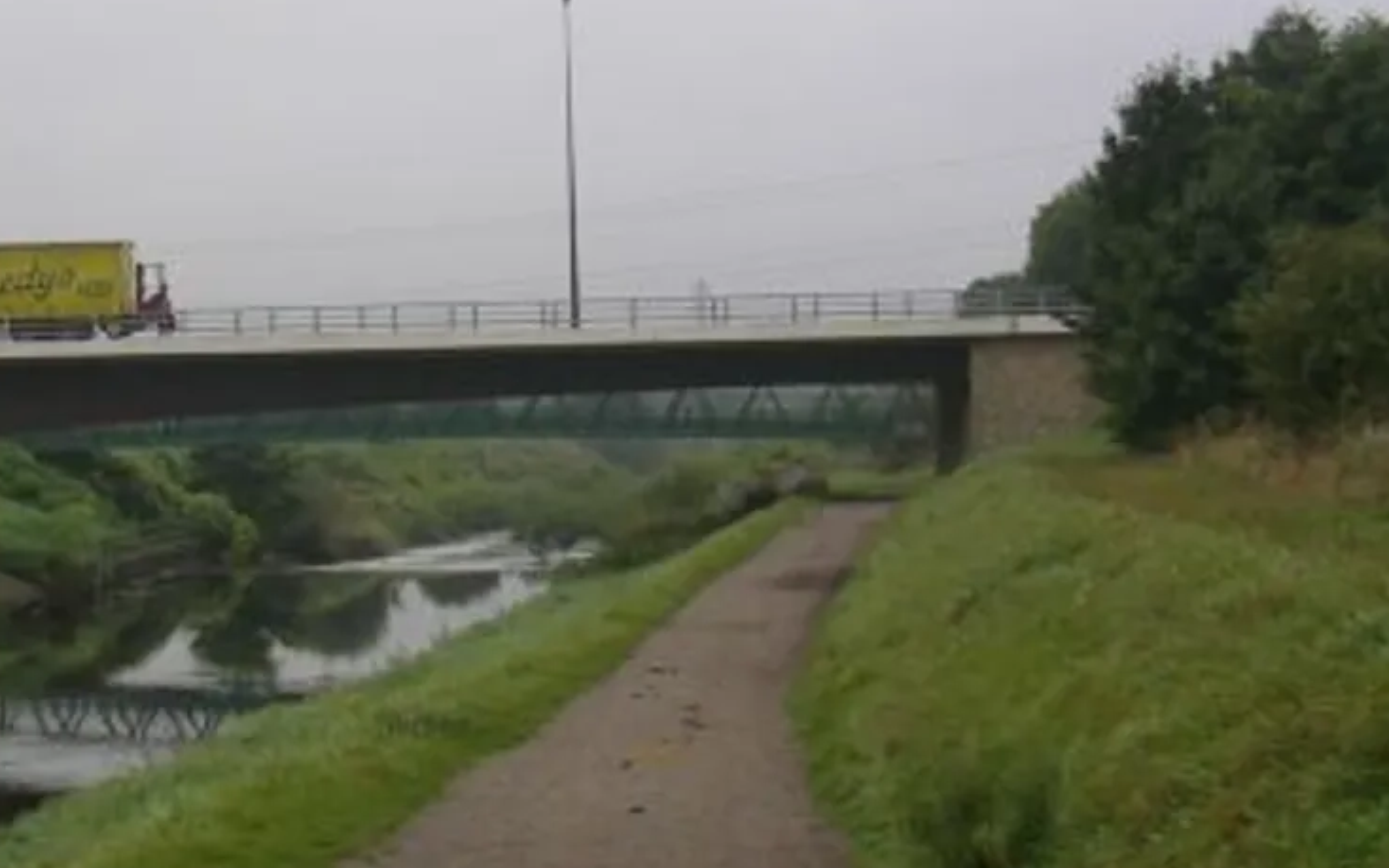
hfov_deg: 25.7
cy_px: 374
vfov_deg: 16.5
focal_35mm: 79
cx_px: 286
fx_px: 2991
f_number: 2.8
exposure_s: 1/465
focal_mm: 5.8
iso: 50
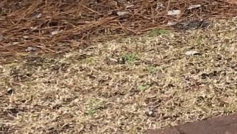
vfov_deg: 5.6
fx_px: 1258
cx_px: 627
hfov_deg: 9.3
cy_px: -316
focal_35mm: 200
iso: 20
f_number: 1.8
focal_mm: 3.99
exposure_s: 1/129
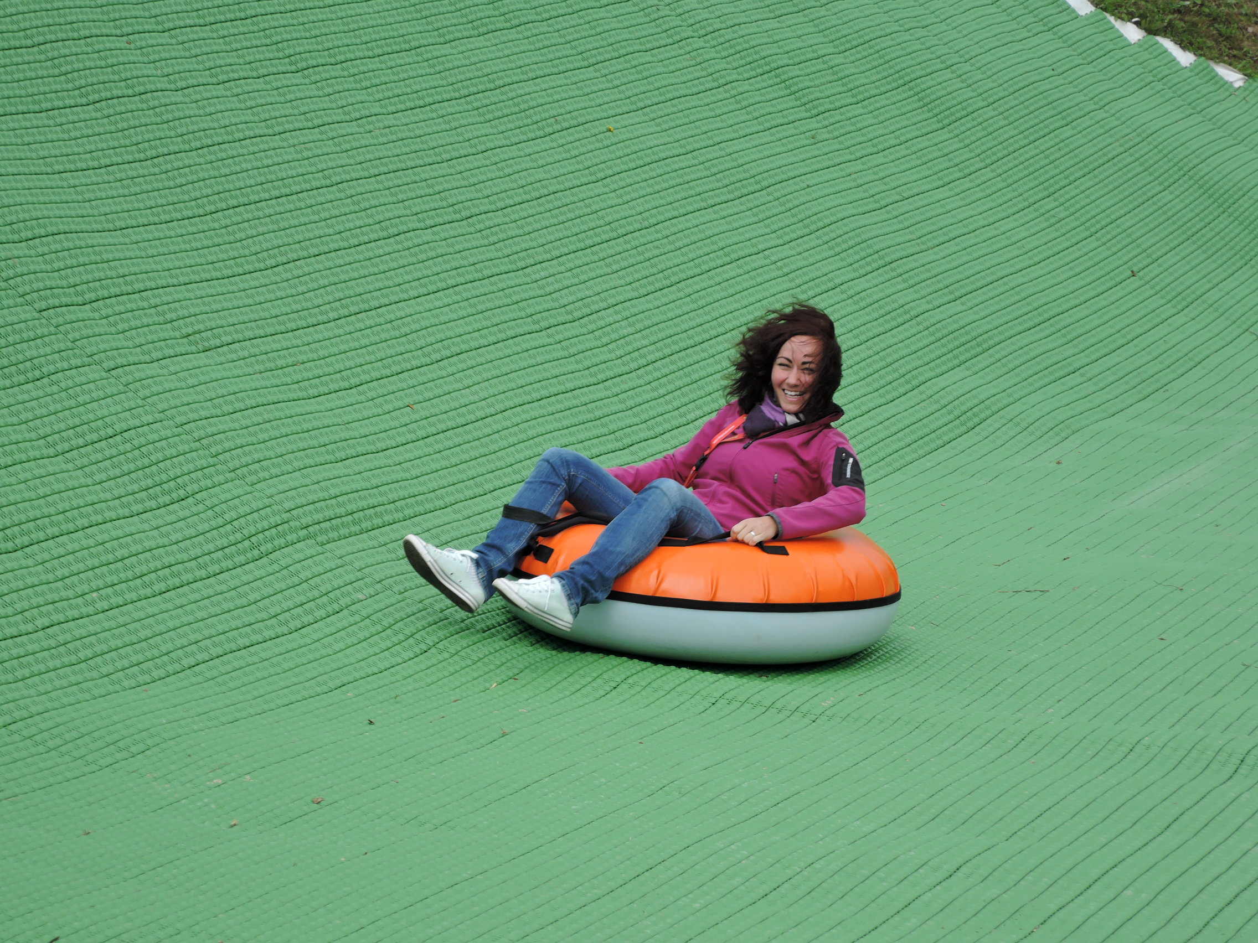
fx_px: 3452
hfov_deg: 20.7
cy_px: 472
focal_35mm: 95
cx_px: 629
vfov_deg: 15.6
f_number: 5
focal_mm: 20.2
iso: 80
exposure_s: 1/400
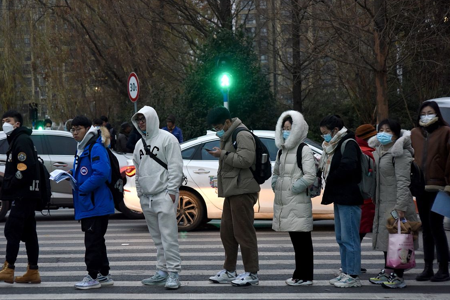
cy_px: 156
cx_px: 233
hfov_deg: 20.0
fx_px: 1275
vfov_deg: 13.4
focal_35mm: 102
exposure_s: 1/100
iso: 2800
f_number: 5.6
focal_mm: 95
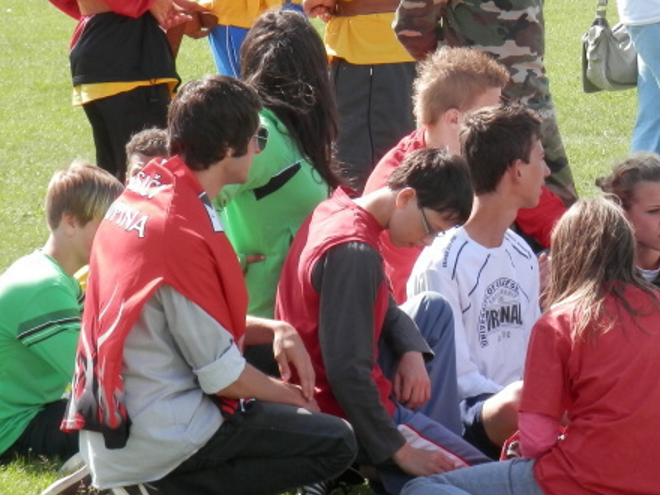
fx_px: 4938
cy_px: 142
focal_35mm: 259
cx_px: 440
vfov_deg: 5.7
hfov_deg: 7.6
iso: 80
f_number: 5.5
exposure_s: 1/160
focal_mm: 27.5
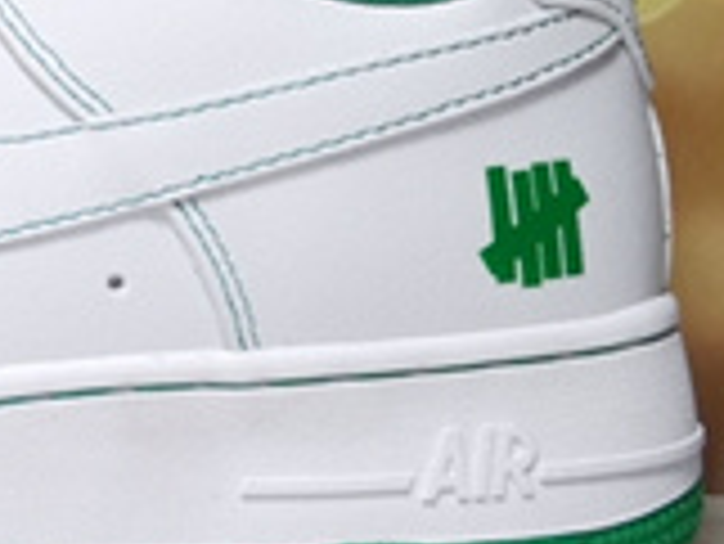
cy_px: 115
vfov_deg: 16.3
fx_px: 1884
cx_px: -198
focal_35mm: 90
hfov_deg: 20.1
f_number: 2.2
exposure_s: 1/418
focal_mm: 2.26
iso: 50
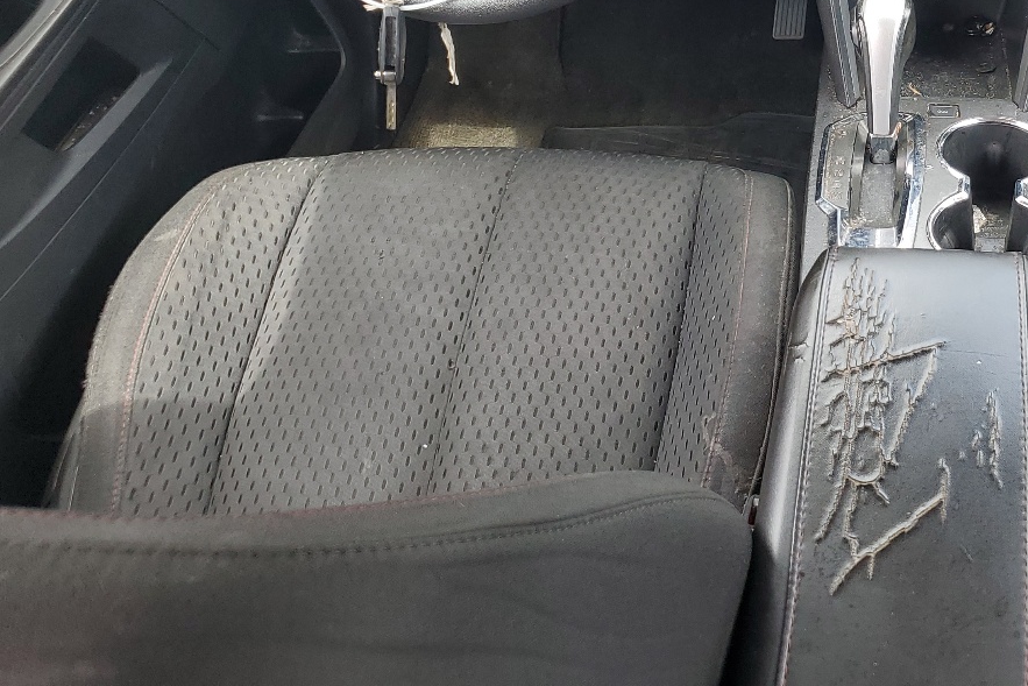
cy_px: 118
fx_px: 1399
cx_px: 893
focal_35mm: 49
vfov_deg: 26.9
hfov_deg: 38.1
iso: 50
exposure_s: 1/149
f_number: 1.5
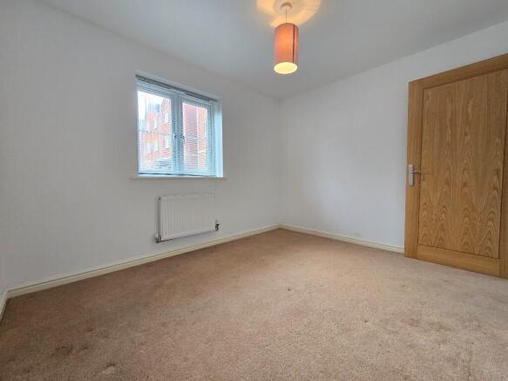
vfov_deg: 89.9
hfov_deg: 106.2
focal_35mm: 13
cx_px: 254
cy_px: 190
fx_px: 191
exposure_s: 1/50
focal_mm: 2.2
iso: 160
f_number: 2.2
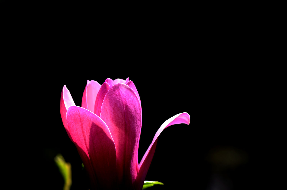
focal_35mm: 158
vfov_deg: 8.7
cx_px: 144
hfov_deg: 13.1
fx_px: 1253
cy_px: 95
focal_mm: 105
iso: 100
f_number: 5.6
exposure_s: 1/180
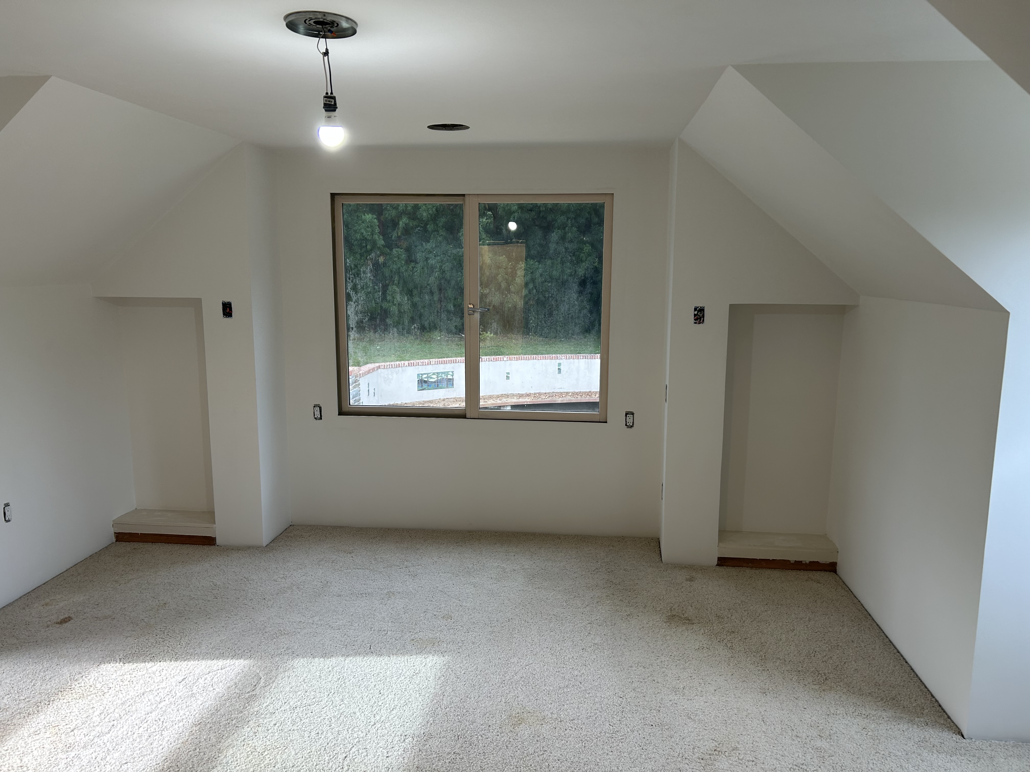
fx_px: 774
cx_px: 515
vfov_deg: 53.1
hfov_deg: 67.3
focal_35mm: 26
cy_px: 386
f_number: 1.5
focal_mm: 5.7
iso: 50
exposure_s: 1/120
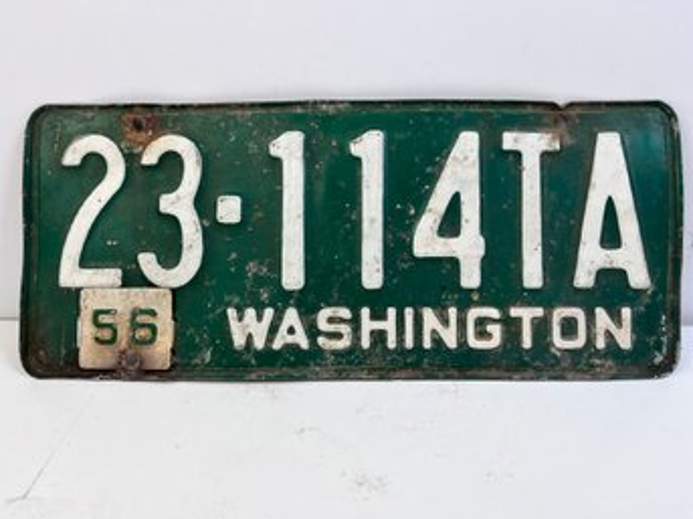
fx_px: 520
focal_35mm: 26
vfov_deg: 53.0
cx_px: 346
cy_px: 260
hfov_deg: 67.3
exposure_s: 1/120
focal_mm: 5.1
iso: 32
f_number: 1.6
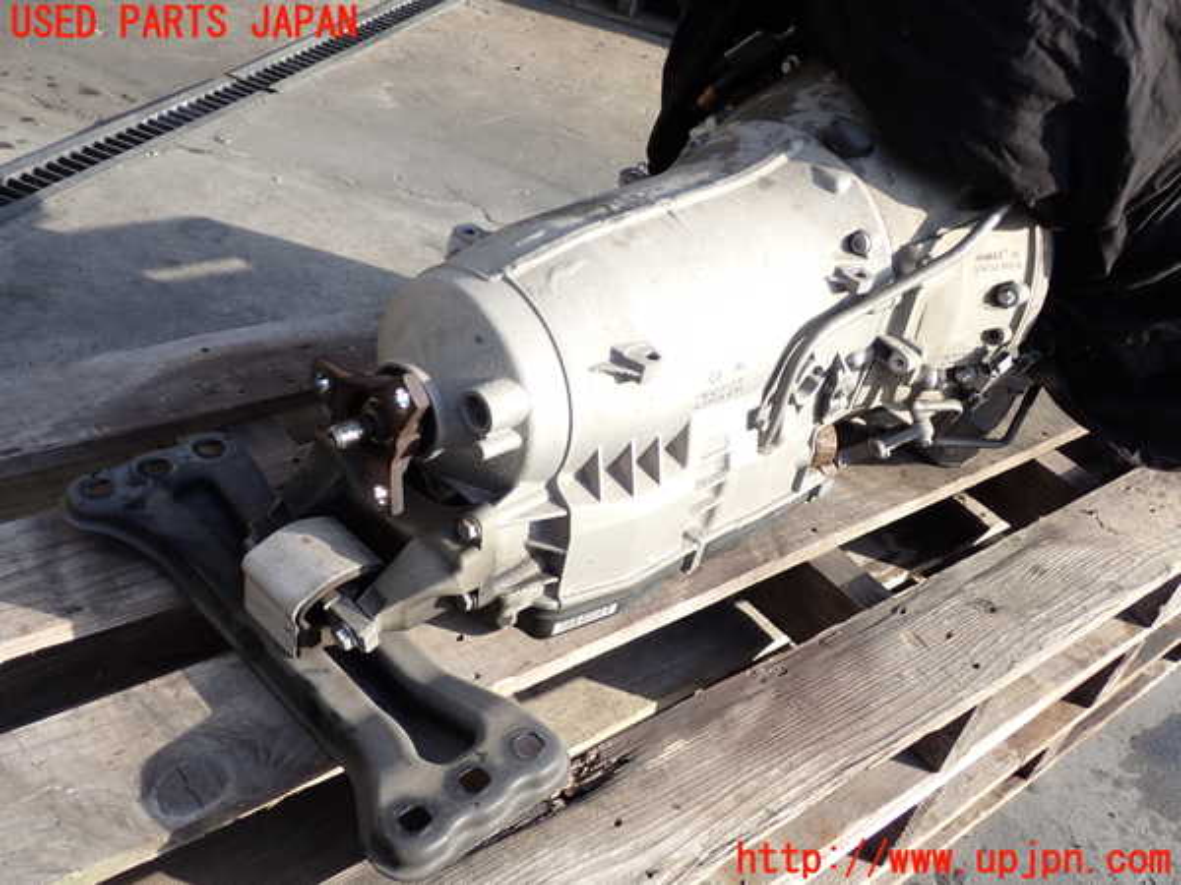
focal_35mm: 36
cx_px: 590
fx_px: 1228
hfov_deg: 51.4
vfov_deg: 39.7
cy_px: 442
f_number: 2.5
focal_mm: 6.37
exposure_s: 1/400
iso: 100
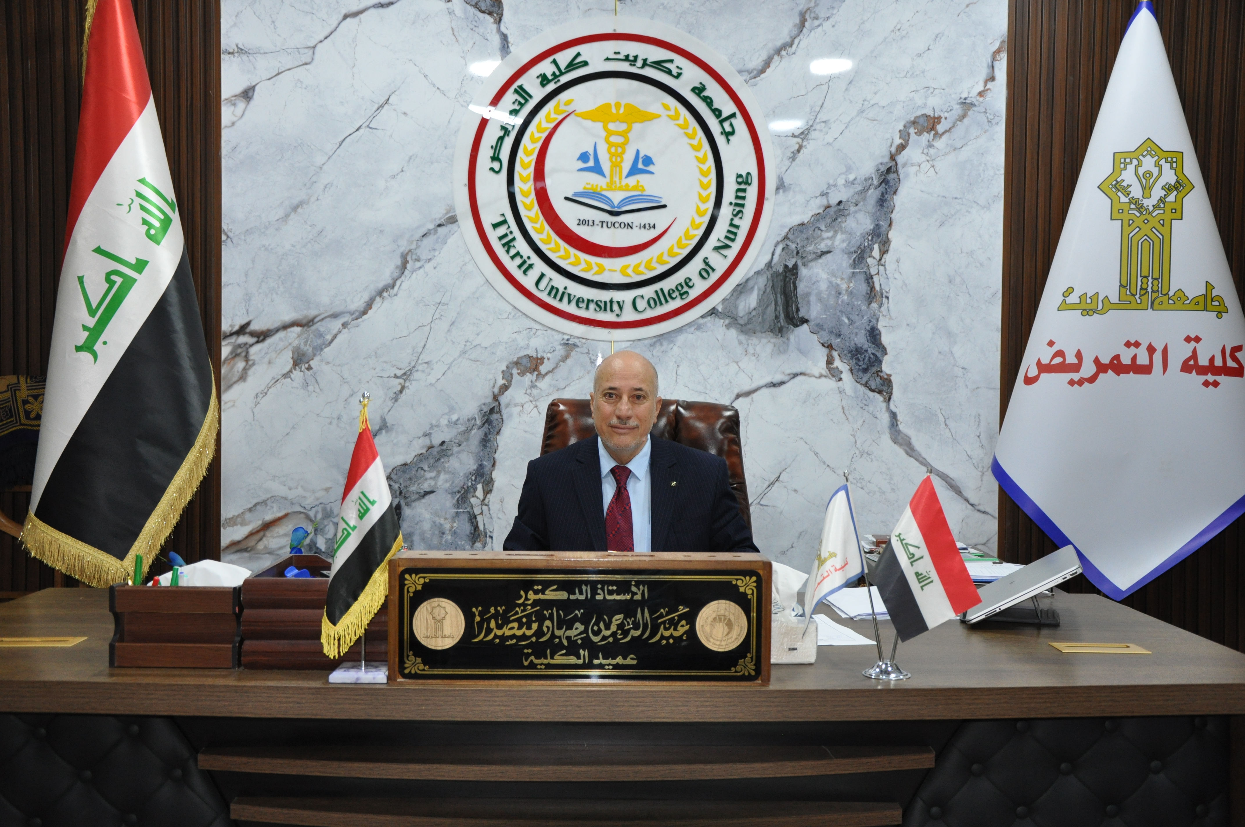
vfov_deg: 35.4
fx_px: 1295
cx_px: 622
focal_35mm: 38
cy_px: 414
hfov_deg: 51.3
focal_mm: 25
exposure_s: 1/100
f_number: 4
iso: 800
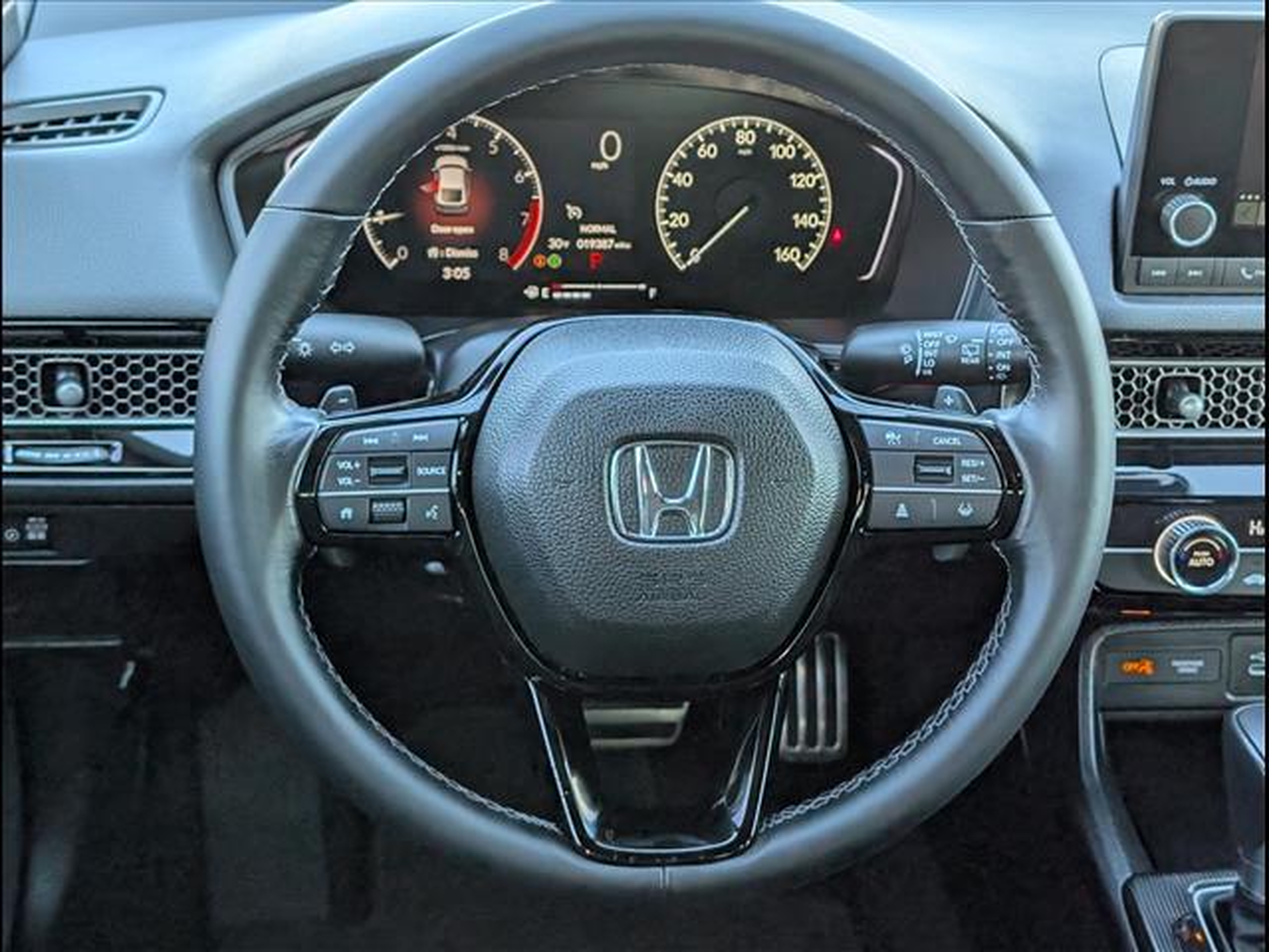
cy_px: 476
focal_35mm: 49
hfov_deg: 38.9
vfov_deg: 29.7
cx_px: 634
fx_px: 1796
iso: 157
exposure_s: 1/250
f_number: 1.68
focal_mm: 6.9
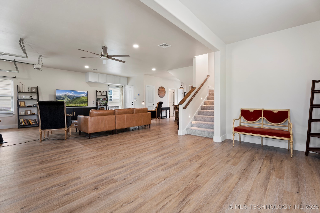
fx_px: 142
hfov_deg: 96.7
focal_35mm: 16
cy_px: 106
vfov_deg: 73.7
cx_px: 160
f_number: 8
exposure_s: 1/4
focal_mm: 16
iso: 250
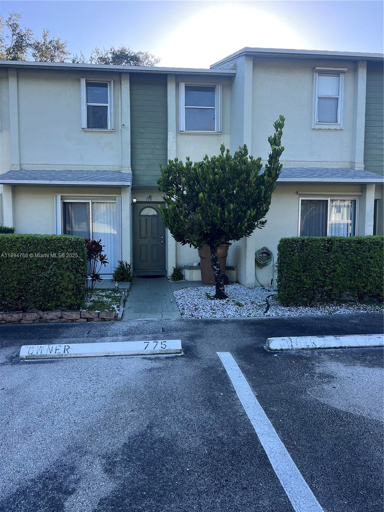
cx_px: 192
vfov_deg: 67.3
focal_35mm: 26
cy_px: 256
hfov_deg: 53.1
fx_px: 385
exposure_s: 1/658
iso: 50
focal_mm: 5.7
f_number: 1.5
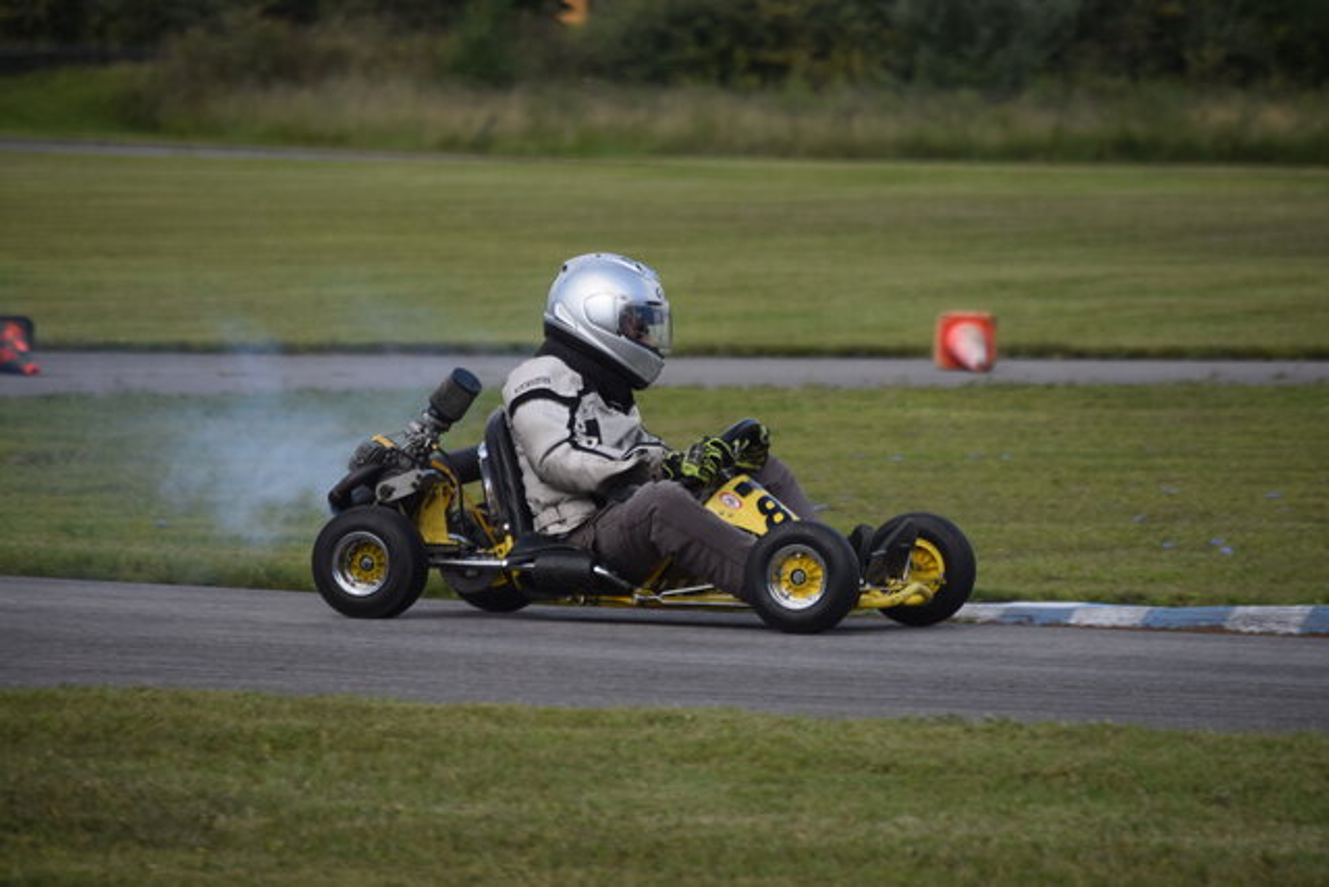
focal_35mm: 300
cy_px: 444
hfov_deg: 6.9
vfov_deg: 4.6
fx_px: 11077
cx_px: 664
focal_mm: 200
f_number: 5.6
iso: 400
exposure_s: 1/1000
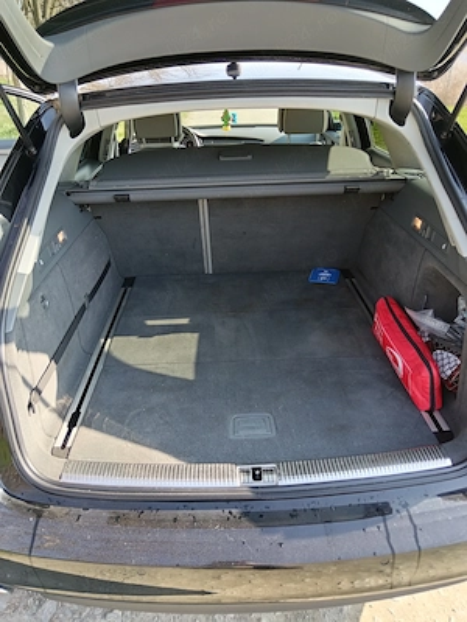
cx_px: 234
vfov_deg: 65.3
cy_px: 311
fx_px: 486
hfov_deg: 51.4
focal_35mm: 27
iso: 168
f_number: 1.9
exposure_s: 1/100
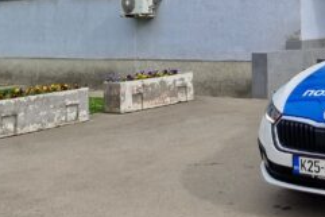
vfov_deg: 18.1
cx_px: 305
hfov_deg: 27.9
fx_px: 623
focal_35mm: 69
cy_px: -82
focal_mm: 6.4
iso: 50
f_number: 1.8
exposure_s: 1/662
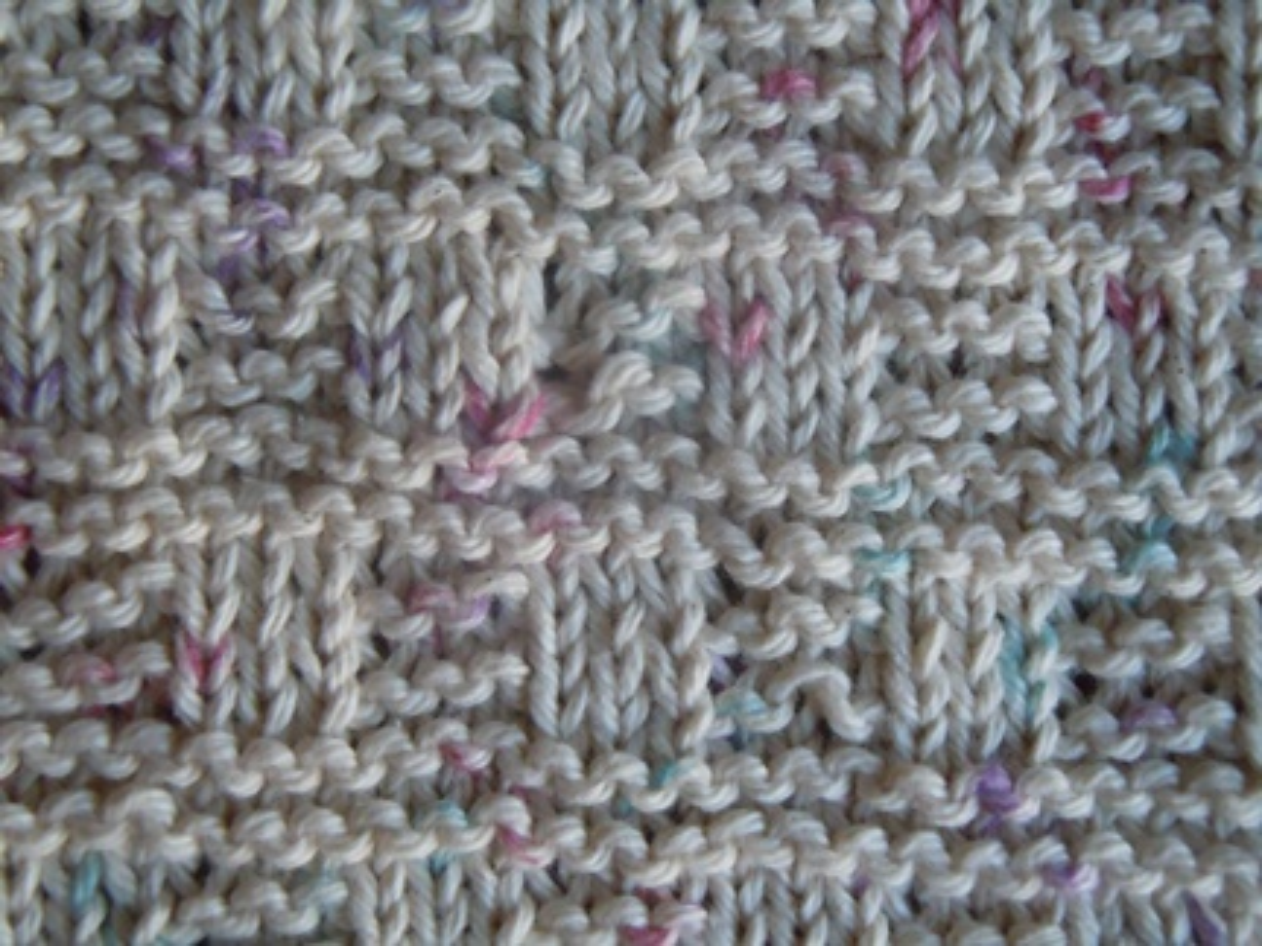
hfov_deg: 22.0
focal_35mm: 89
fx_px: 3245
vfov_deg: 16.6
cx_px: 631
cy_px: 473
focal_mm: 16
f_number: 4.4
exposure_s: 1/50
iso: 800
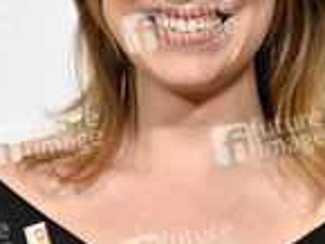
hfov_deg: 4.9
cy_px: 83
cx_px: 210
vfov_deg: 3.7
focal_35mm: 403
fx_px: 3787
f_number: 2.8
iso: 1000
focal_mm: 135
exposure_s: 1/320
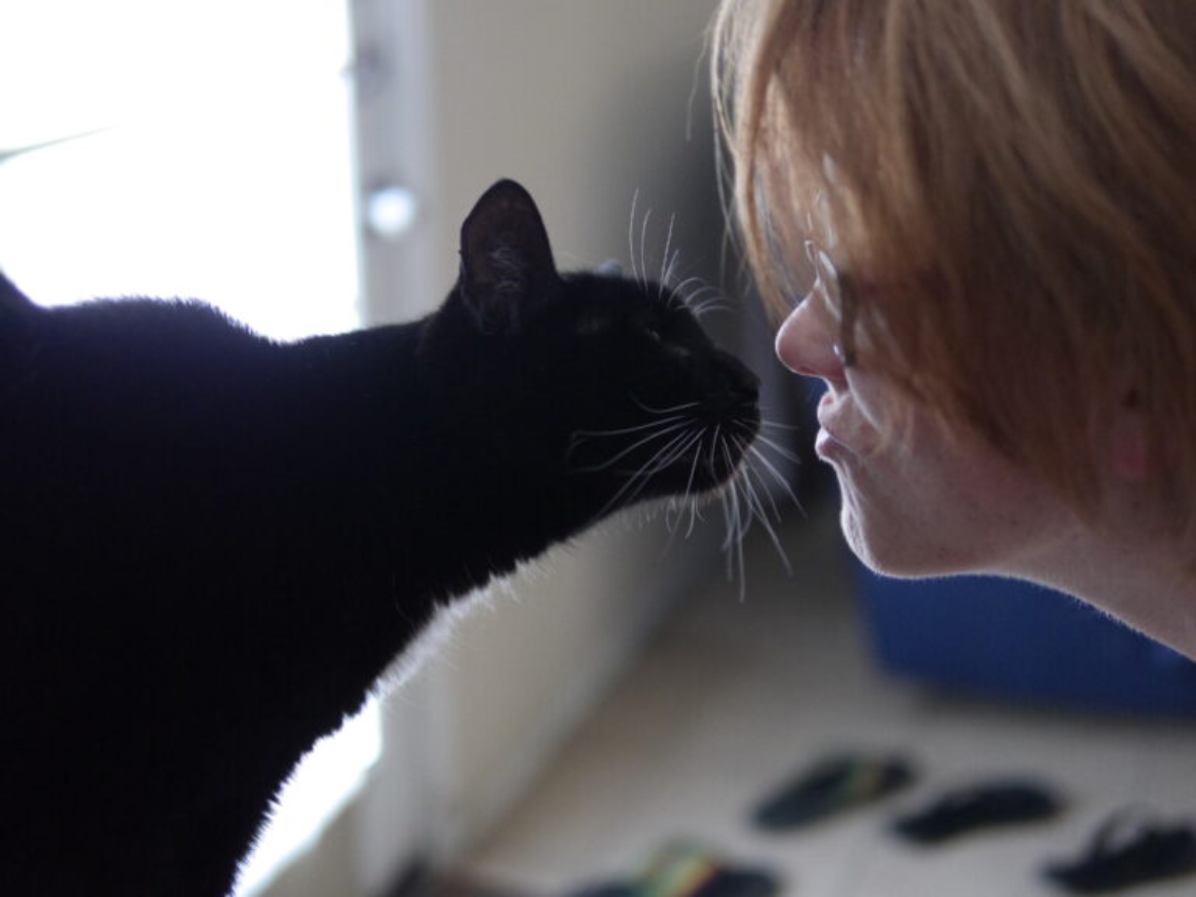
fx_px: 1728
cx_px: 598
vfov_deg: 29.1
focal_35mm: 50
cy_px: 448
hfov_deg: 38.2
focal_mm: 25
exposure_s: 1/125
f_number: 1.4
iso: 2000
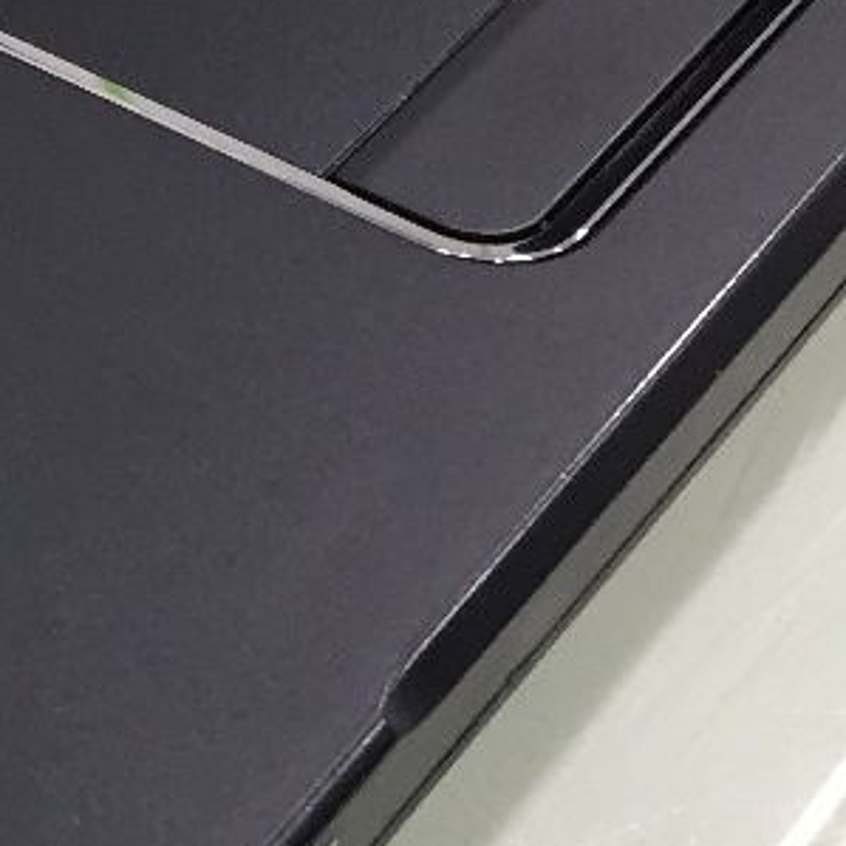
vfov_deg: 12.5
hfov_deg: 11.7
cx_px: -600
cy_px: 311
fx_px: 3871
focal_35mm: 140
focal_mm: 4.15
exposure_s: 1/33
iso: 125
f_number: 2.2
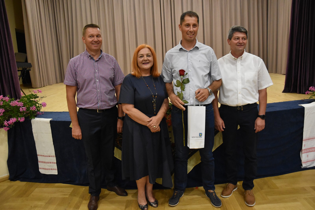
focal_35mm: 52
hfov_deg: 37.8
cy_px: 105
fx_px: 459
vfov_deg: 25.8
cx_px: 158
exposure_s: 1/400
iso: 3200
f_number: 4.5
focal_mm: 35
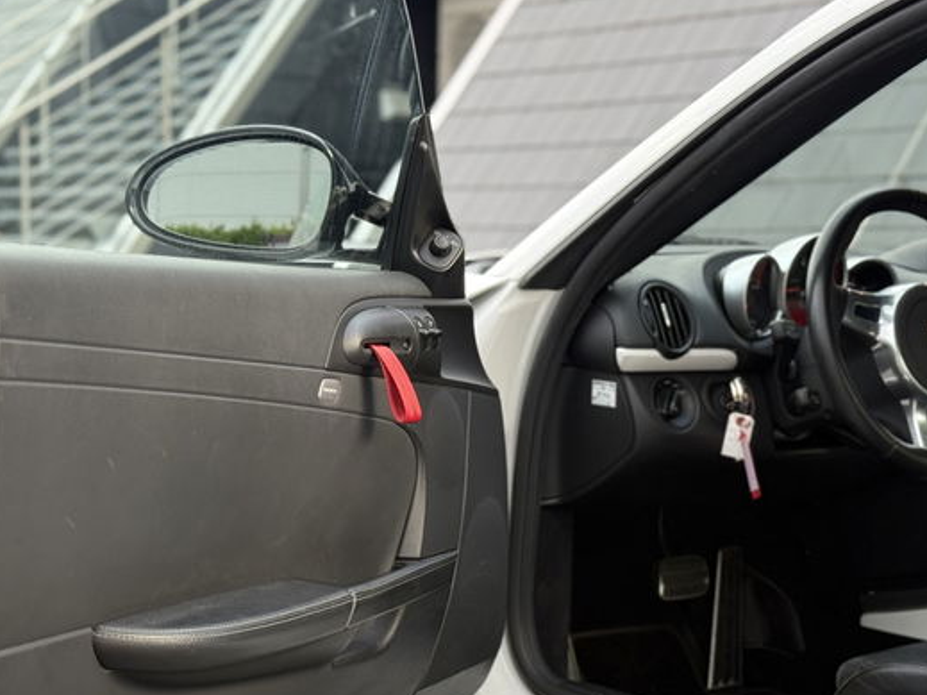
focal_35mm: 71
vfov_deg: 20.6
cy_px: 477
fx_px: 1901
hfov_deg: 27.3
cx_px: 563
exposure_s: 1/164
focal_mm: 6.76
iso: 100
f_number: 1.78
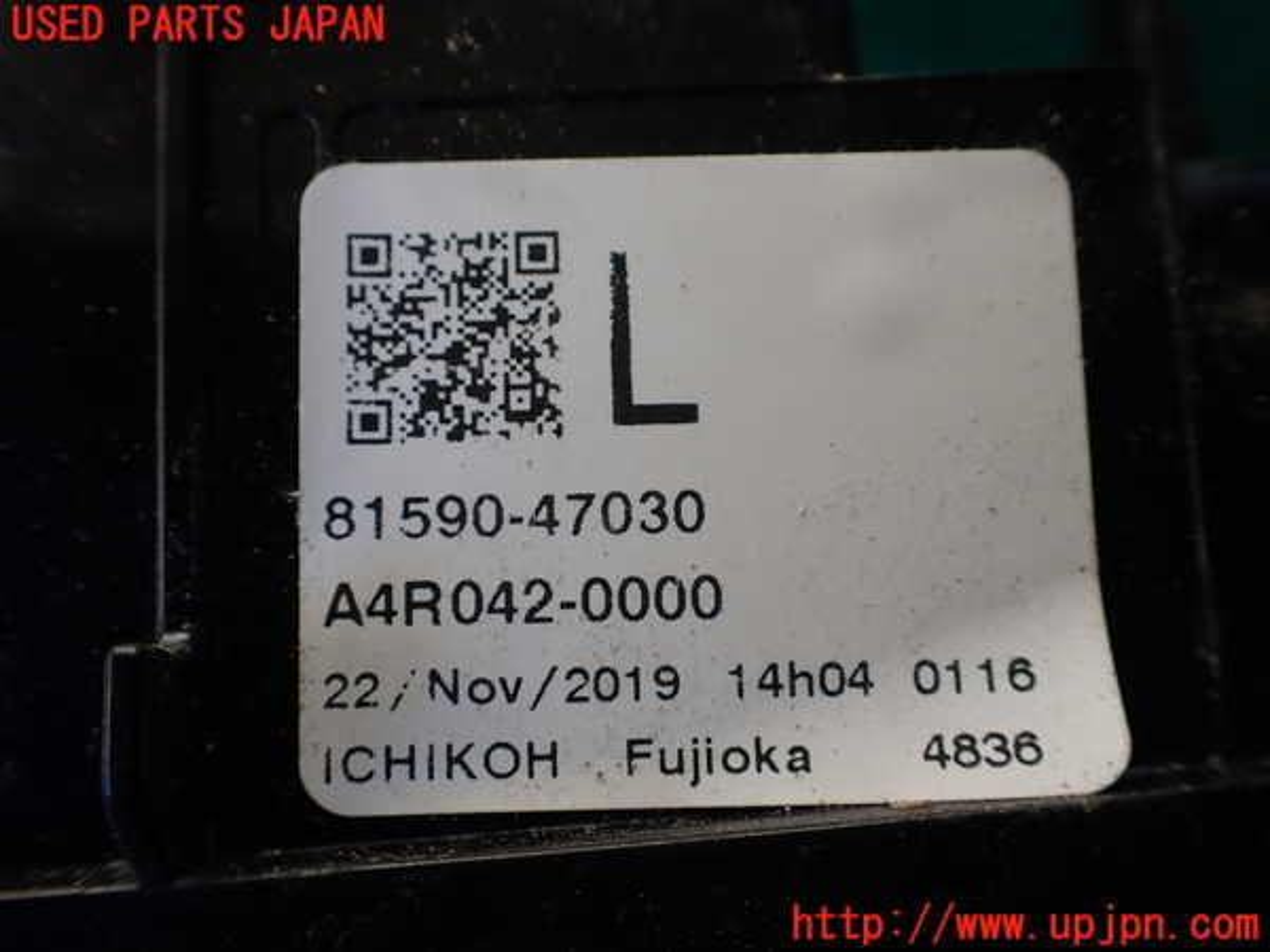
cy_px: 476
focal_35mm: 30
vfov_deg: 46.8
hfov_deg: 60.0
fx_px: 1101
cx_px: 635
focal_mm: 5.4
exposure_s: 1/125
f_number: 2.3
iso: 100
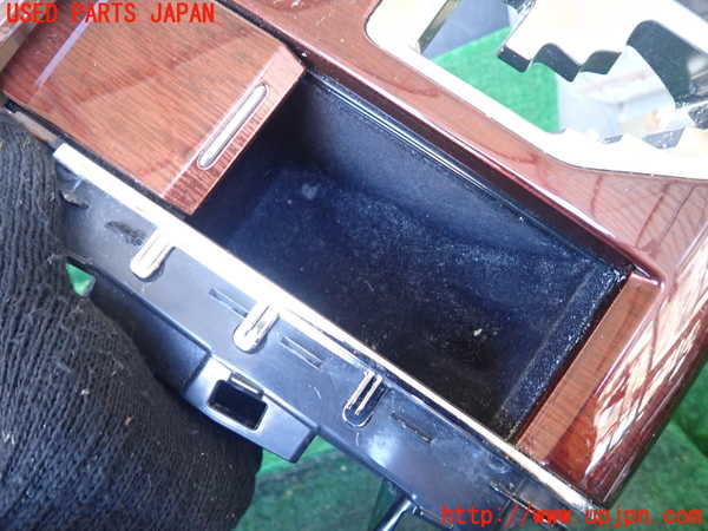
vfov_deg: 54.9
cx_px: 354
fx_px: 511
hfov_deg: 69.4
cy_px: 266
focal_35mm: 25
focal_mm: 4.5
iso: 320
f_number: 2
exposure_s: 1/30
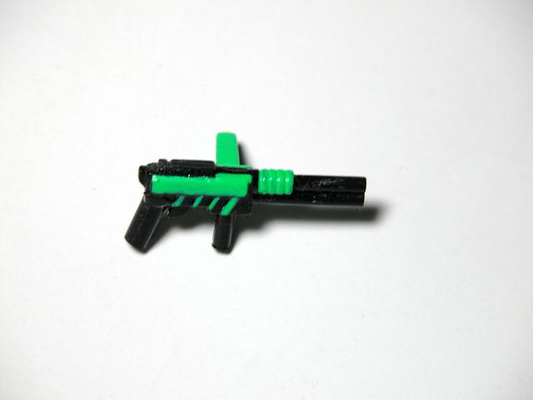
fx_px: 3726
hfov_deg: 8.2
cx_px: 266
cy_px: 200
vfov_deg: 6.1
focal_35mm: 242
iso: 100
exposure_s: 1/82.6
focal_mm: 61.5
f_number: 4.2
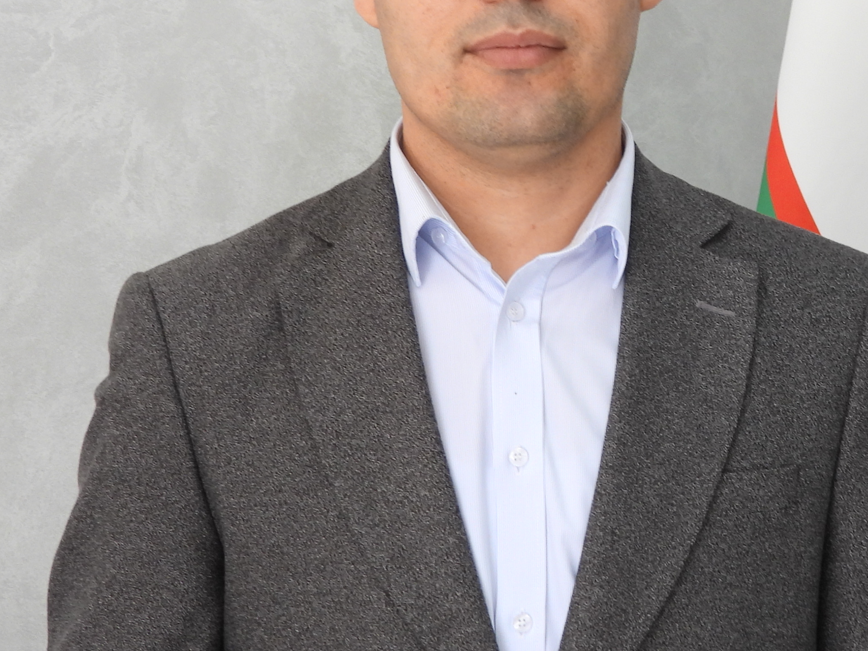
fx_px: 4238
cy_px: 263
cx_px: 759
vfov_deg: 8.8
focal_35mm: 169
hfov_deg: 11.6
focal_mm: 13.5
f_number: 3.5
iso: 110
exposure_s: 1/60
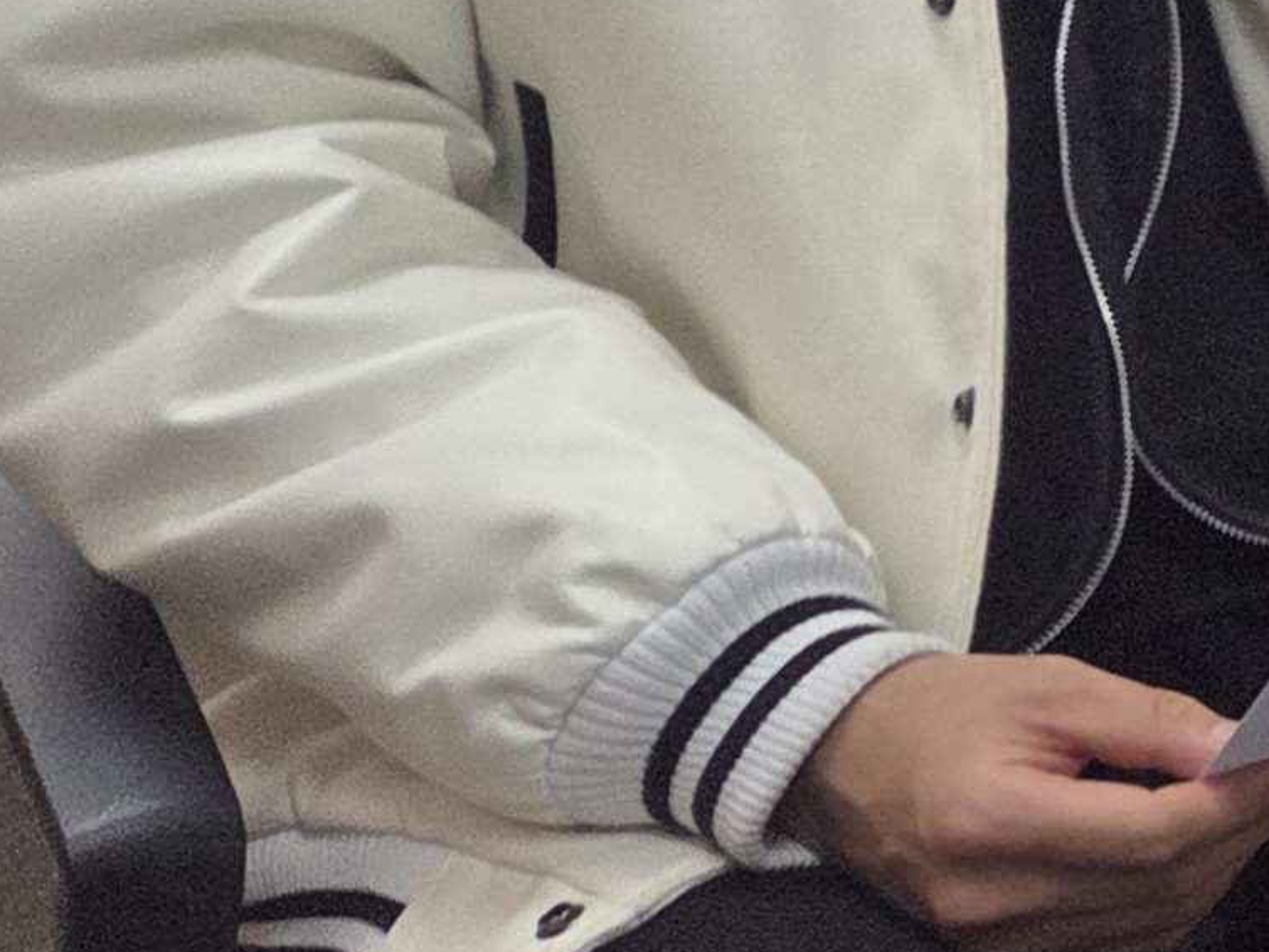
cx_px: 3061
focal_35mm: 122
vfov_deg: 11.8
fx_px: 4474
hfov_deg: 12.6
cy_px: -350
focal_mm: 5.4
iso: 125
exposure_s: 1/180
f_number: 1.8
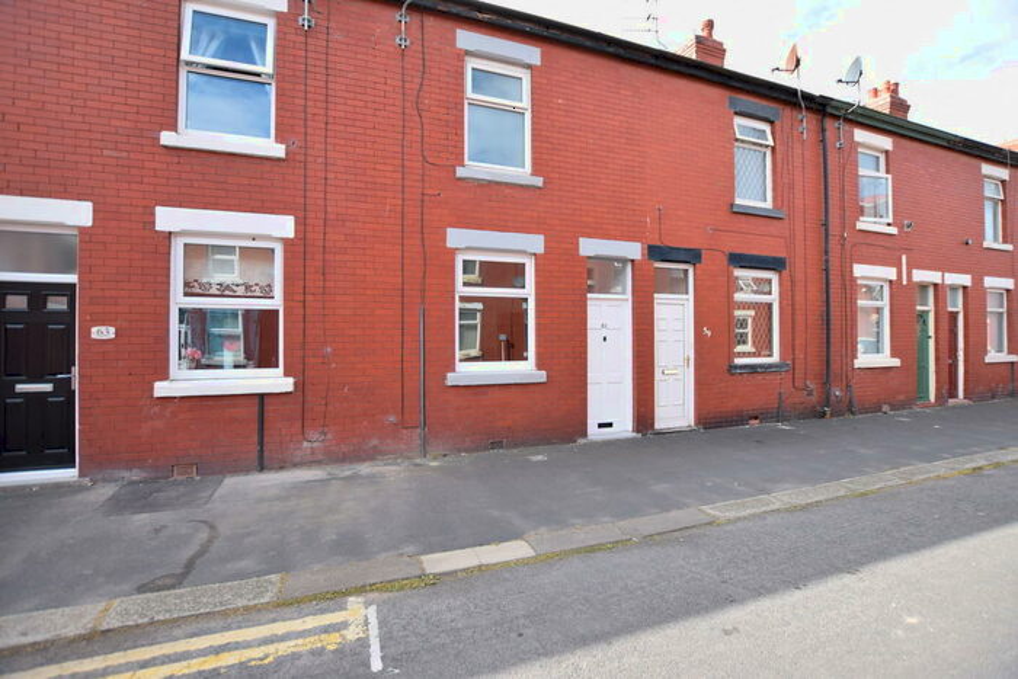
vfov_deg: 77.4
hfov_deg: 100.4
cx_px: 509
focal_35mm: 15
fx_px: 424
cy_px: 340
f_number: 4
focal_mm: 10
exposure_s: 1/400
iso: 200
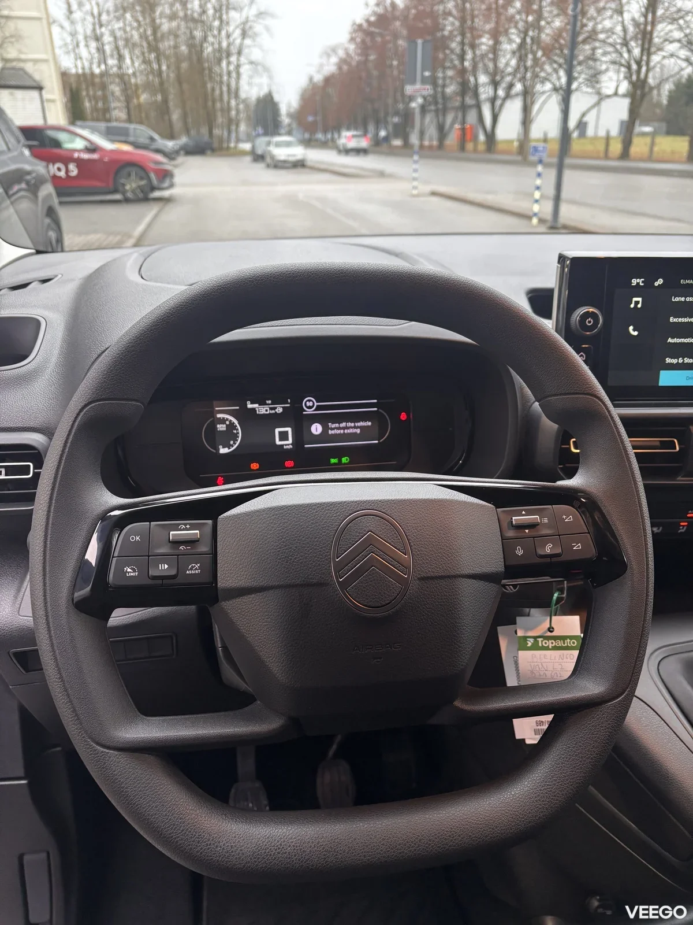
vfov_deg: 67.3
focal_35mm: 26
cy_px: 462
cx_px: 346
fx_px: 694
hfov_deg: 53.1
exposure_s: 1/51
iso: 160
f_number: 1.6
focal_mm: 5.96
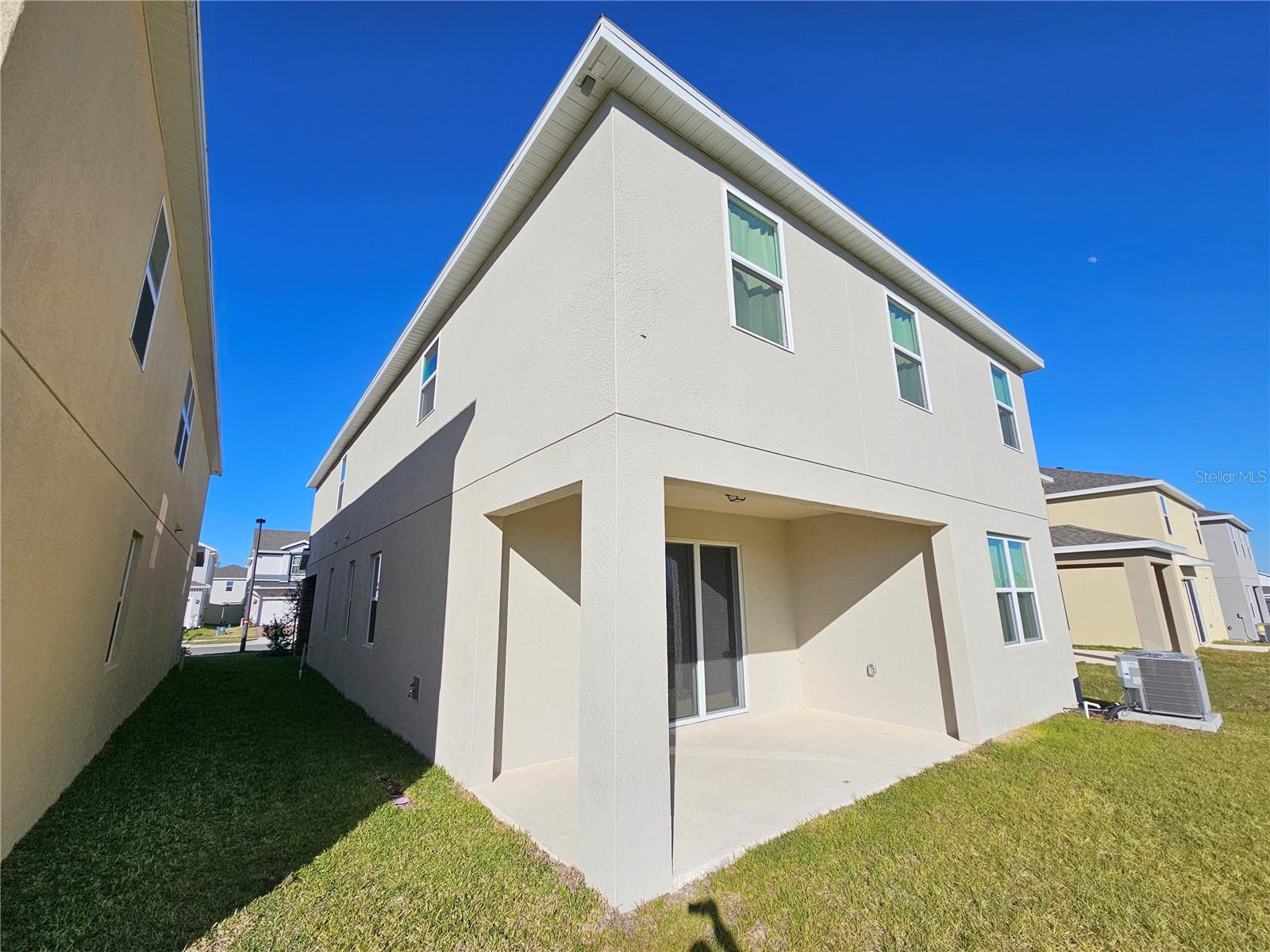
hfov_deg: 106.2
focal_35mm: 13
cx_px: 635
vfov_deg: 89.9
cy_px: 476
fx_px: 477
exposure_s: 1/4517
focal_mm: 2.2
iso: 50
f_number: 2.2
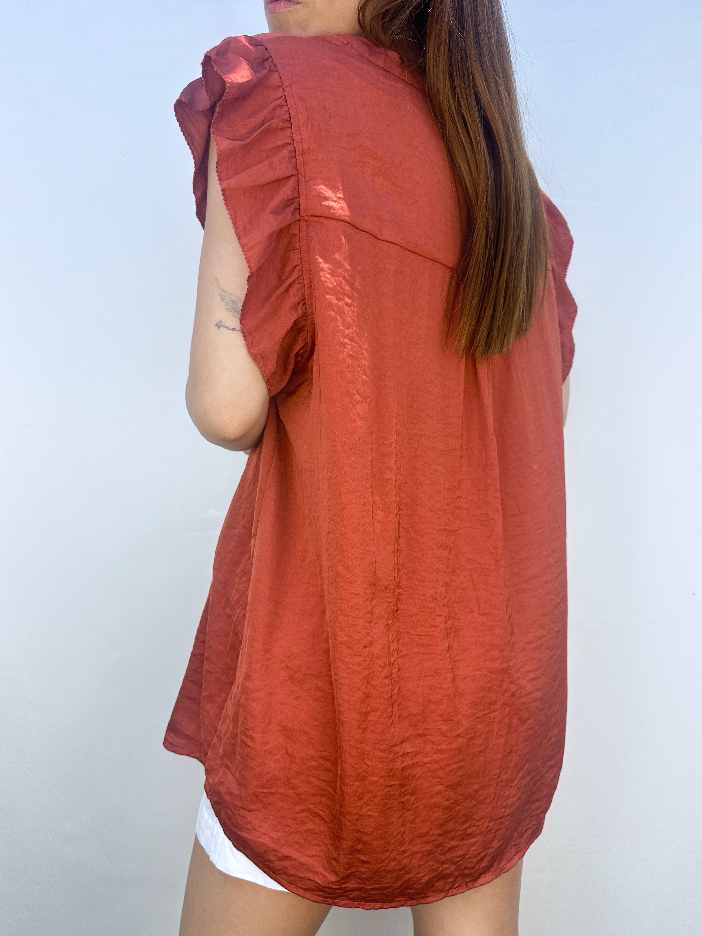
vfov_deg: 71.6
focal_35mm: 24
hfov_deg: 56.8
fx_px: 649
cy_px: 468
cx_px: 351
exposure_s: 1/246
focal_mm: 6.86
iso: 80
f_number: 1.78
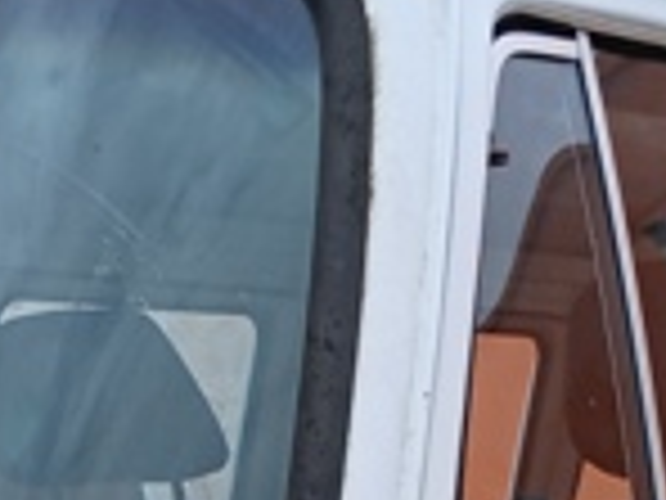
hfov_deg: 13.9
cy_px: 1077
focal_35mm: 141
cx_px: 166
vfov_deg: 9.6
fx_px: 2713
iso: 20
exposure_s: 1/485
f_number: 1.8
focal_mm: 3.98
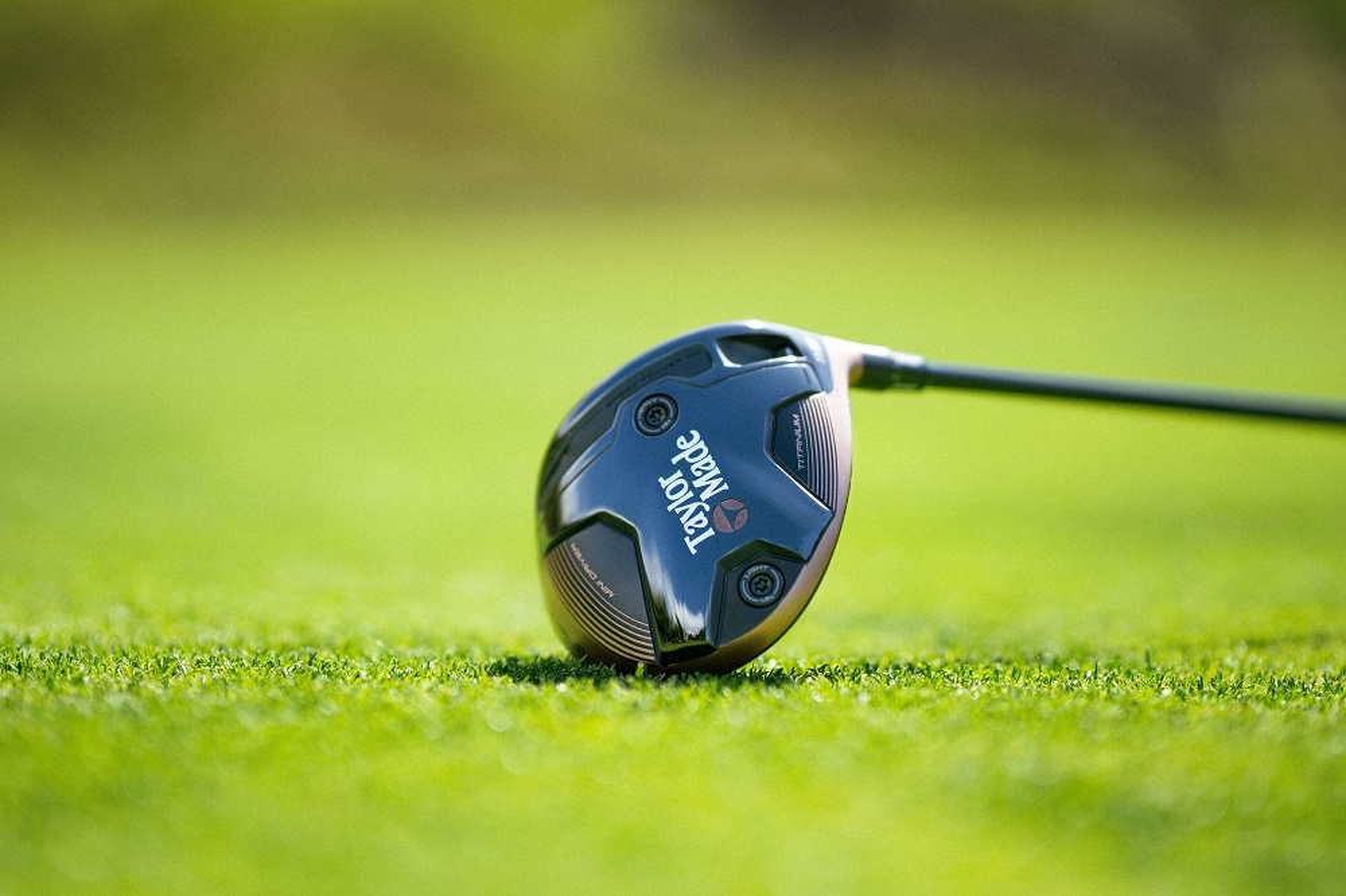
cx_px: 673
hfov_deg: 19.5
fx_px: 3924
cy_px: 448
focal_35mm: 105
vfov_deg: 13.0
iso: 100
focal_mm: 105
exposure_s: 1/3200
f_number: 1.4
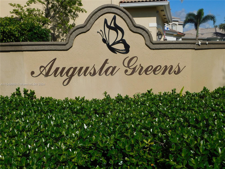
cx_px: 112
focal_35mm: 40
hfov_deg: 46.8
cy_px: 84
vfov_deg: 36.0
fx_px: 260
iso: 125
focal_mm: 7.1
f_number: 7.2
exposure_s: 1/800
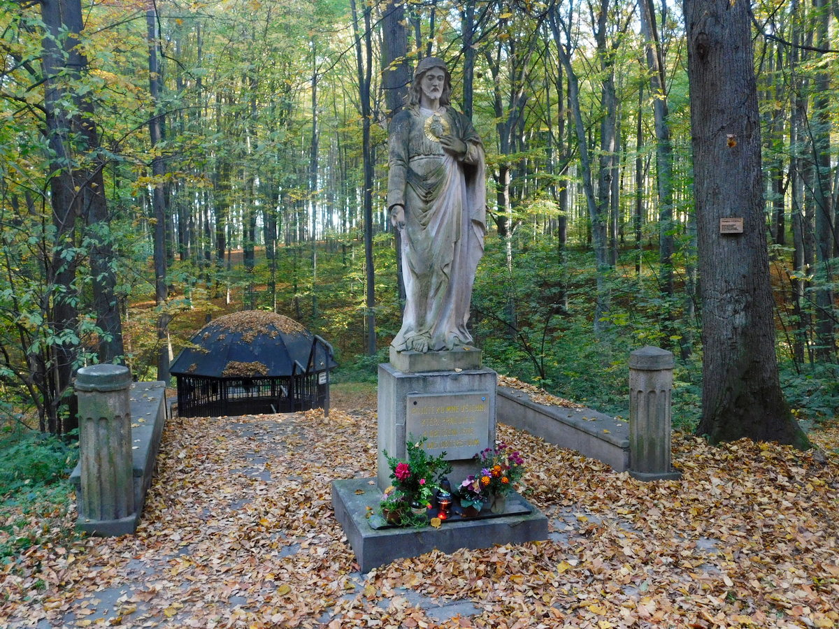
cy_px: 314
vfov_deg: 46.8
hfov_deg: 60.0
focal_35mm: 30
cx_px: 420
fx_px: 727
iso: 200
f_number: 3.2
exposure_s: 1/30
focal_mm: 5.3
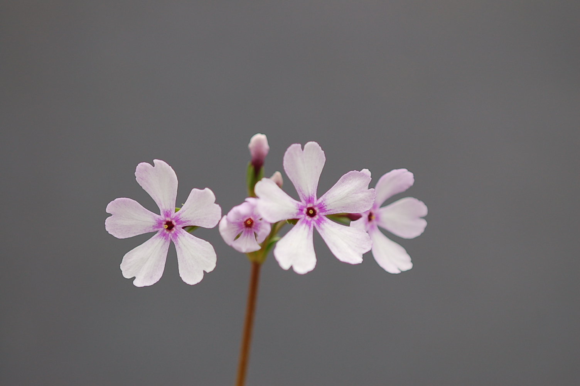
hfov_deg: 13.1
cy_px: 193
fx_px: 2535
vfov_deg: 8.7
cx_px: 290
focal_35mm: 158
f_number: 3.3
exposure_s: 1/400
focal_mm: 105
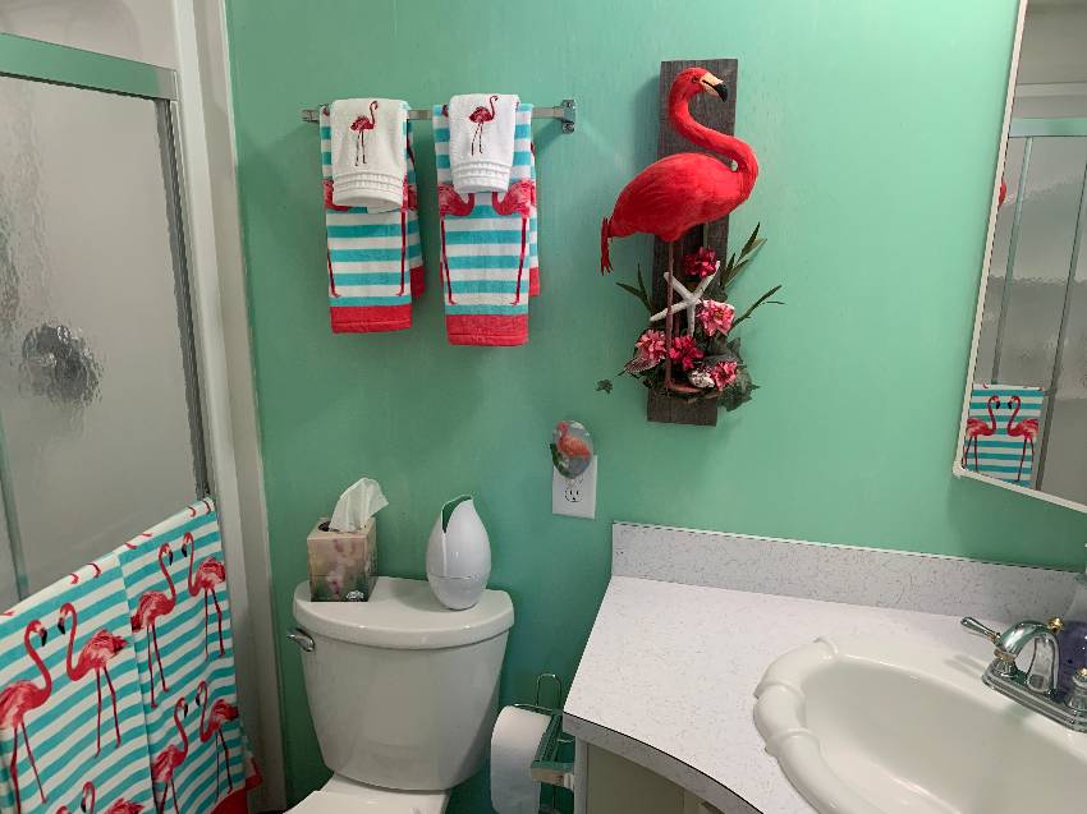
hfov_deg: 67.3
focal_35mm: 26
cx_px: 544
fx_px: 816
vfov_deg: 53.0
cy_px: 407
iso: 160
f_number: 1.8
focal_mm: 4.25
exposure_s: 1/60
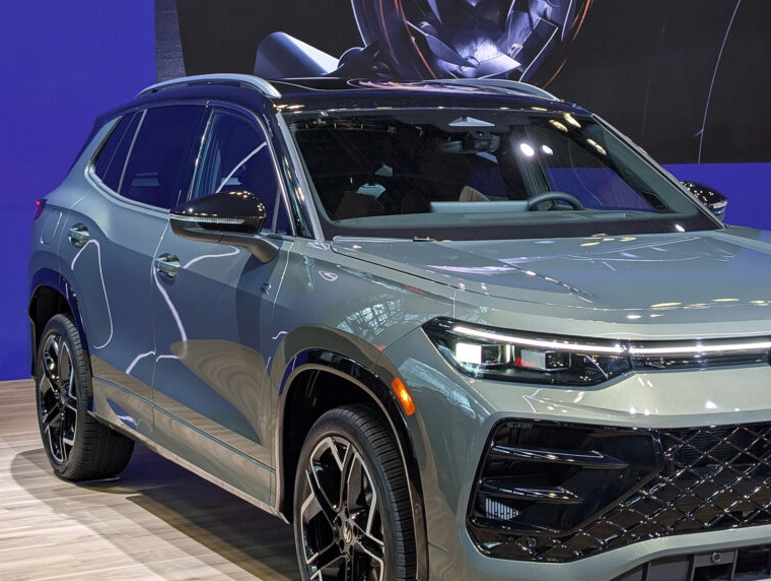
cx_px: 481
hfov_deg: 29.2
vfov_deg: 22.3
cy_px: 335
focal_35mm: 66
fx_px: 1472
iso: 86
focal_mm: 6.9
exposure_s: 1/120
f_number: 1.68
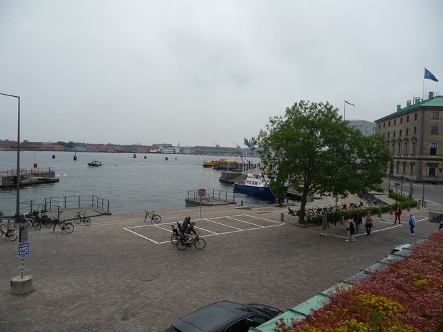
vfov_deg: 49.7
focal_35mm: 28
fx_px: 358
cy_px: 166
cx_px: 222
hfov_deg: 63.4
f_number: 8
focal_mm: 4.7
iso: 100
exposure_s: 1/320
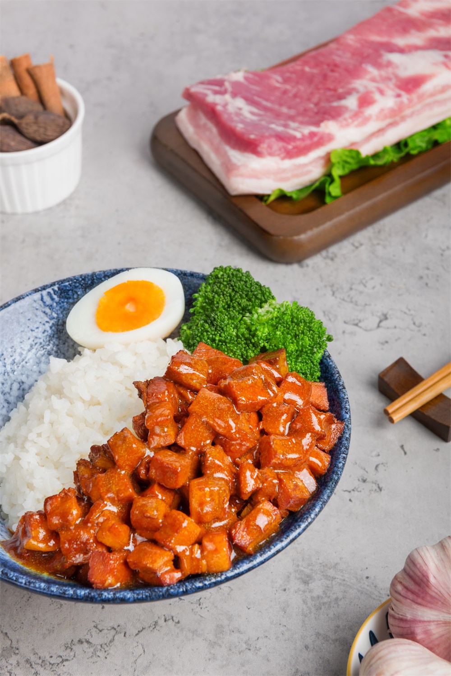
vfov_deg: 28.8
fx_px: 1314
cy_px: 338
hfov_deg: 19.5
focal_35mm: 70
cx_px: 226
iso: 100
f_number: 13
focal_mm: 70
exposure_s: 1/200
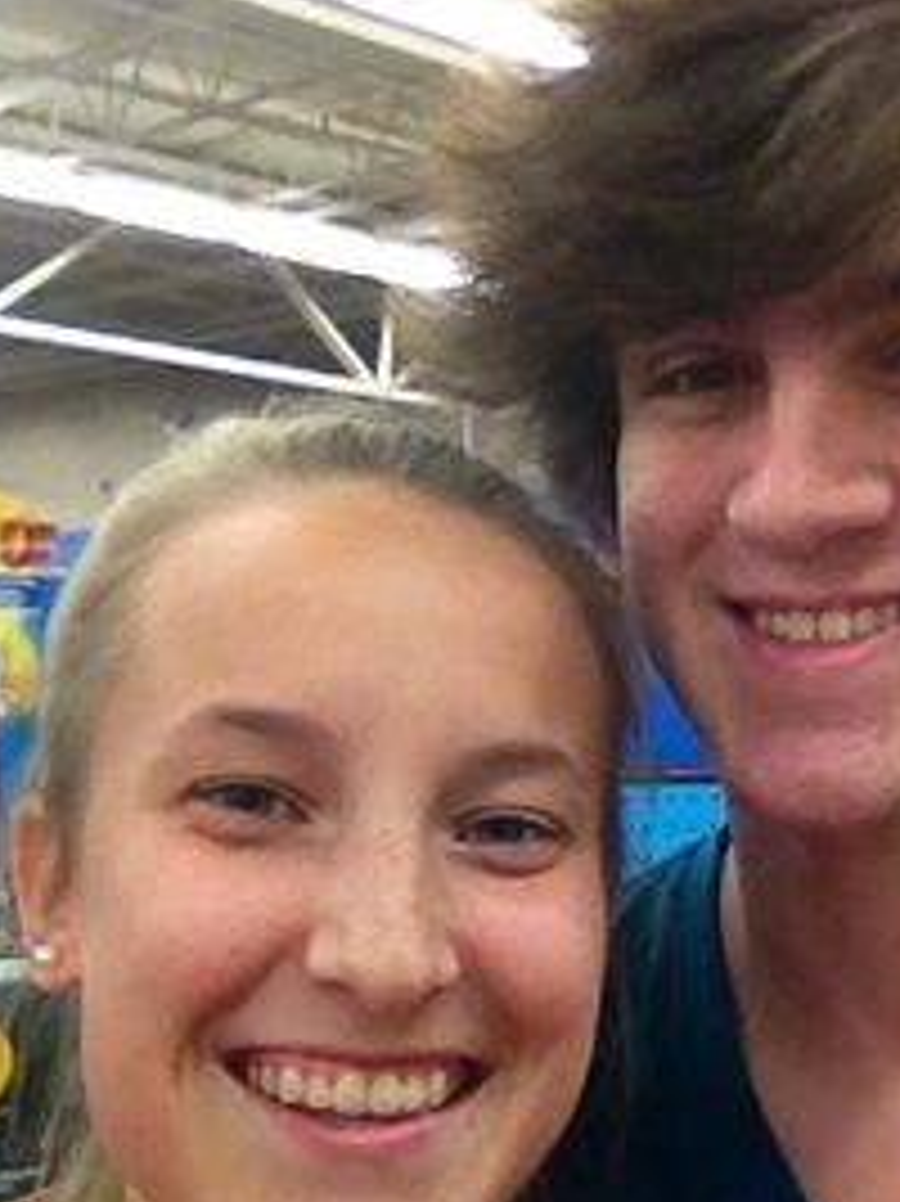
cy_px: 896
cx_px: 716
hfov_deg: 23.0
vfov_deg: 30.2
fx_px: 2186
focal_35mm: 63
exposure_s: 1/60
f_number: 2.4
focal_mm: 1.85
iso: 320
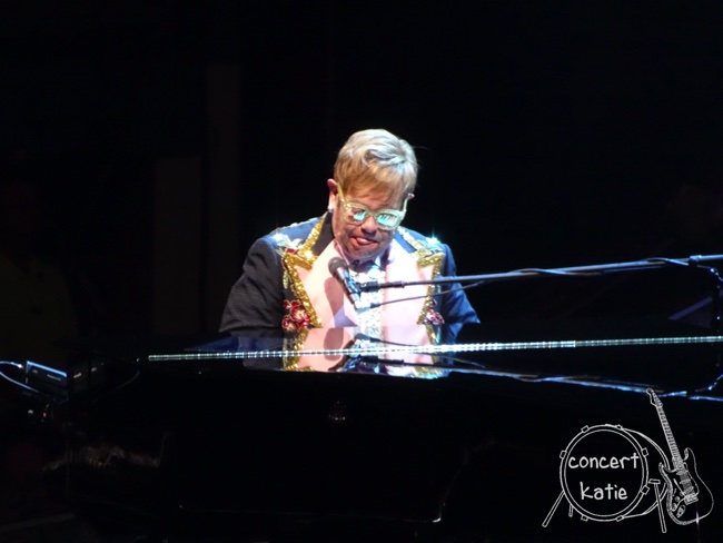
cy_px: 272
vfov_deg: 2.1
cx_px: 362
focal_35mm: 720
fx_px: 15044
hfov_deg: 2.8
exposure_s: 1/100
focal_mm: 123
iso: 1000
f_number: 6.4
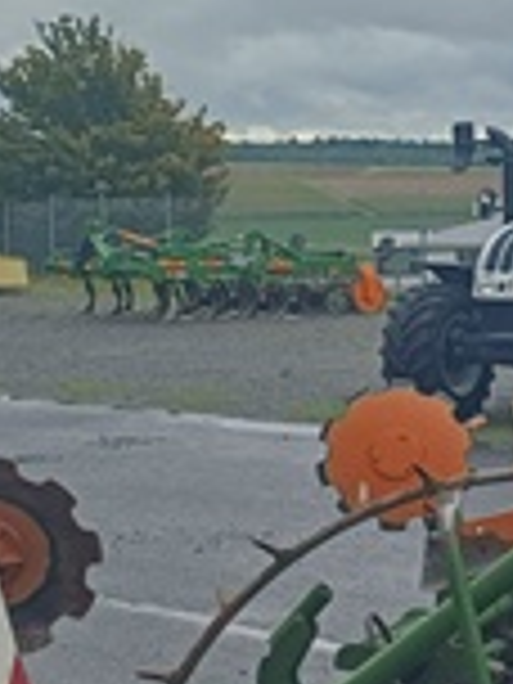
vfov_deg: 18.7
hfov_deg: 12.3
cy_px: 374
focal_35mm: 105
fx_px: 2075
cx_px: 1066
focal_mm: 4.65
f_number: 1.8
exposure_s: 1/678
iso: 50
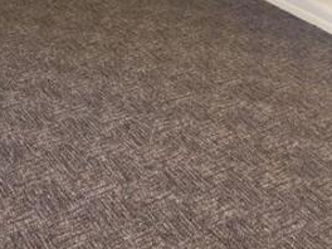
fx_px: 614
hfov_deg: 29.8
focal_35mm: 64
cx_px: 81
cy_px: 12
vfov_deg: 22.2
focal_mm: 4.15
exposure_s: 1/33
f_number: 2.2
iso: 125
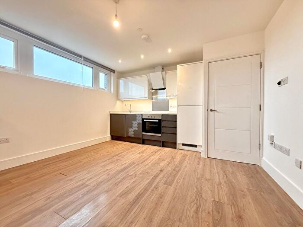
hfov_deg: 102.1
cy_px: 114
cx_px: 152
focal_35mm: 14
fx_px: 123
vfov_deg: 85.7
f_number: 2.2
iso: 320
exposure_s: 1/100
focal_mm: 2.22
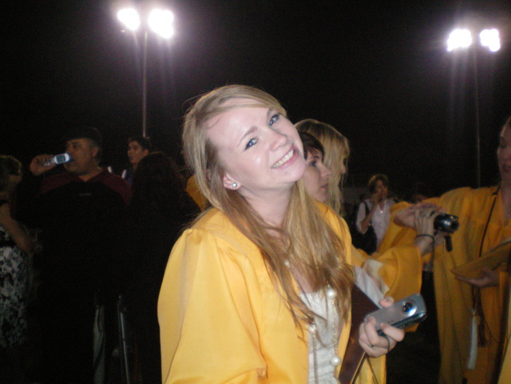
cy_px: 192
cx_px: 256
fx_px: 561
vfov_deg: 37.7
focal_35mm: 38
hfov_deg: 49.0
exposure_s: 1/60
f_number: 3.1
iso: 200
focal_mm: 6.3
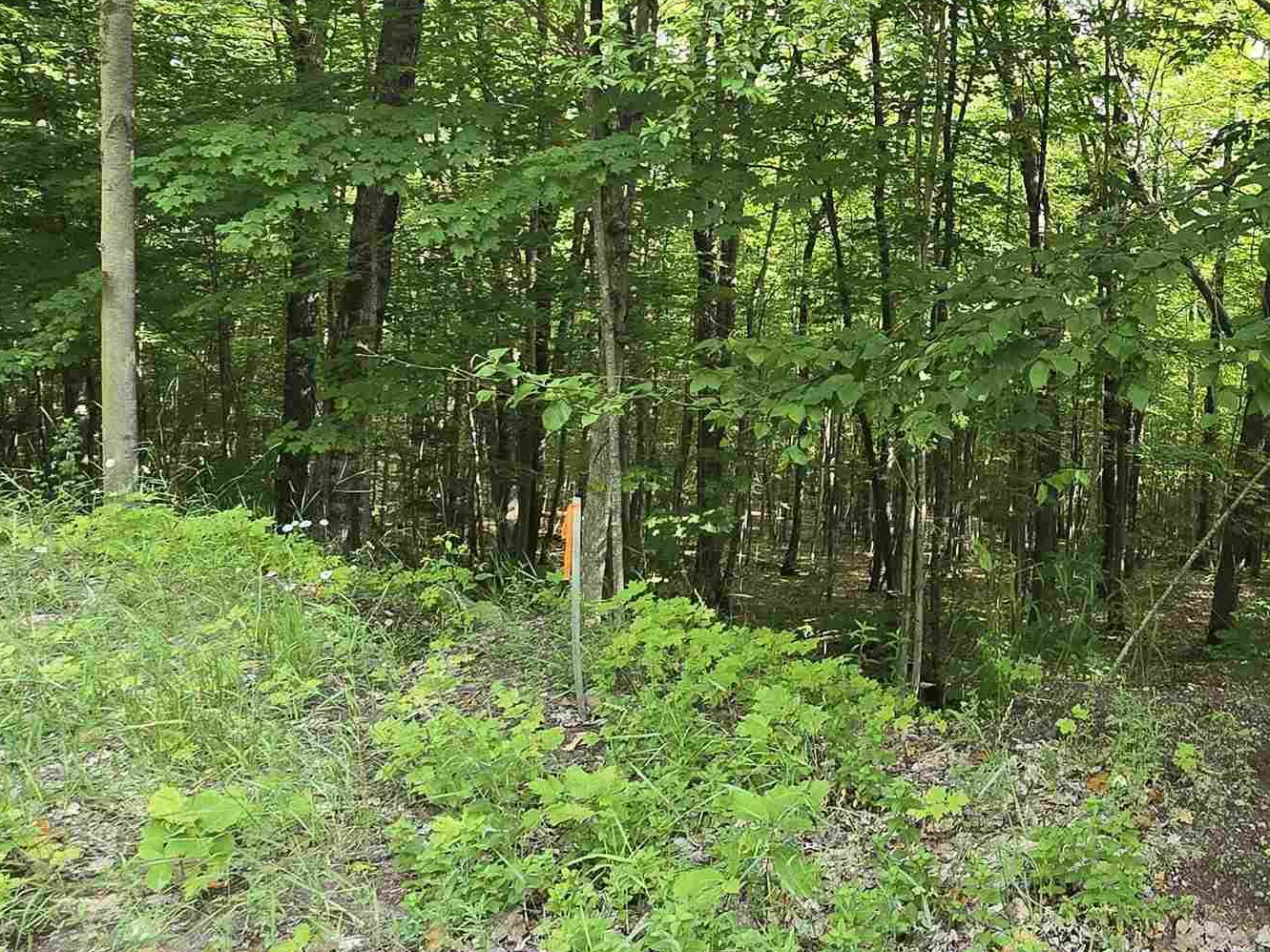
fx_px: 1101
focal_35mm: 30
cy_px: 278
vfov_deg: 45.7
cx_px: 1010
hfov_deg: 55.8
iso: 100
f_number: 2.2
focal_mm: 2.2
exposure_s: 1/120
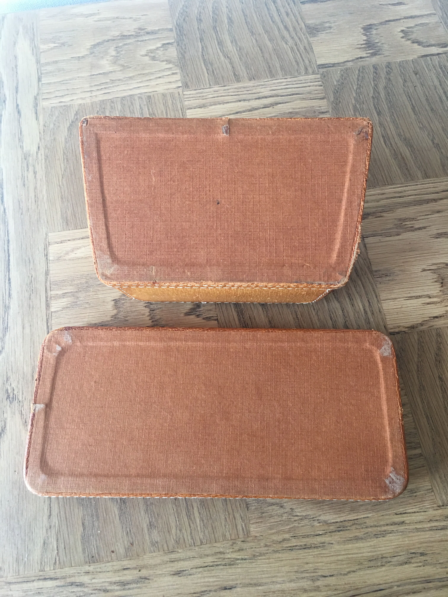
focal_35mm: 29
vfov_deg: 61.7
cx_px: 224
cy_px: 298
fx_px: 500
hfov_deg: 48.2
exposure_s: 1/17
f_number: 2.2
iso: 64
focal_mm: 4.15
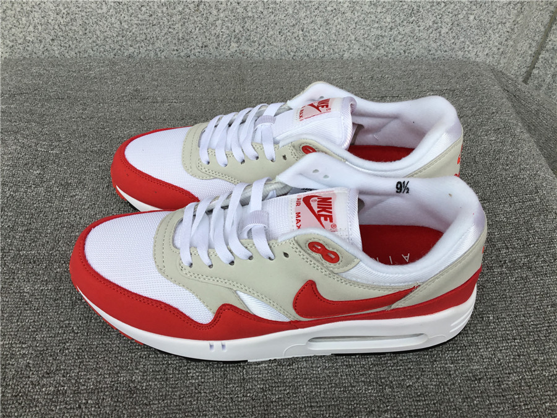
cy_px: 209
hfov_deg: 58.4
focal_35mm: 31
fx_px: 499
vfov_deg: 45.4
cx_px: 278
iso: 25
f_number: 2.4
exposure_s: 1/117
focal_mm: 3.3
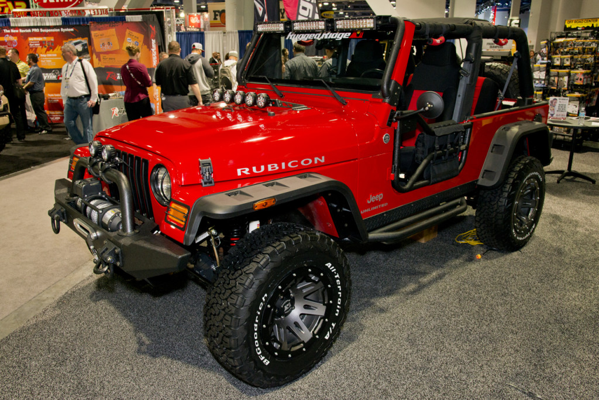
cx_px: 300
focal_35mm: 27
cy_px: 200
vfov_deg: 47.9
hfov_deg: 67.4
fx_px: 449
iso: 800
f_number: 7.1
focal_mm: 27
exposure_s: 1/60
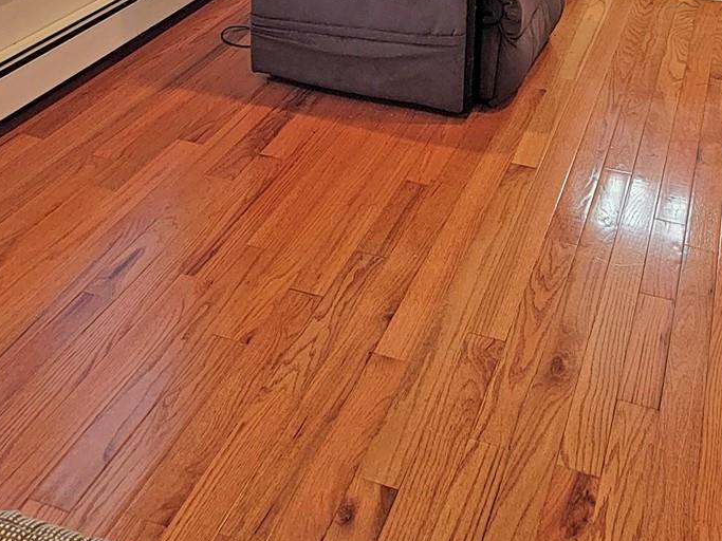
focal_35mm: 39
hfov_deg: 46.0
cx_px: 552
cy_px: -260
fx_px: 813
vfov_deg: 26.8
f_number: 2.2
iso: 100
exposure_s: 1/60
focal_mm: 2.2
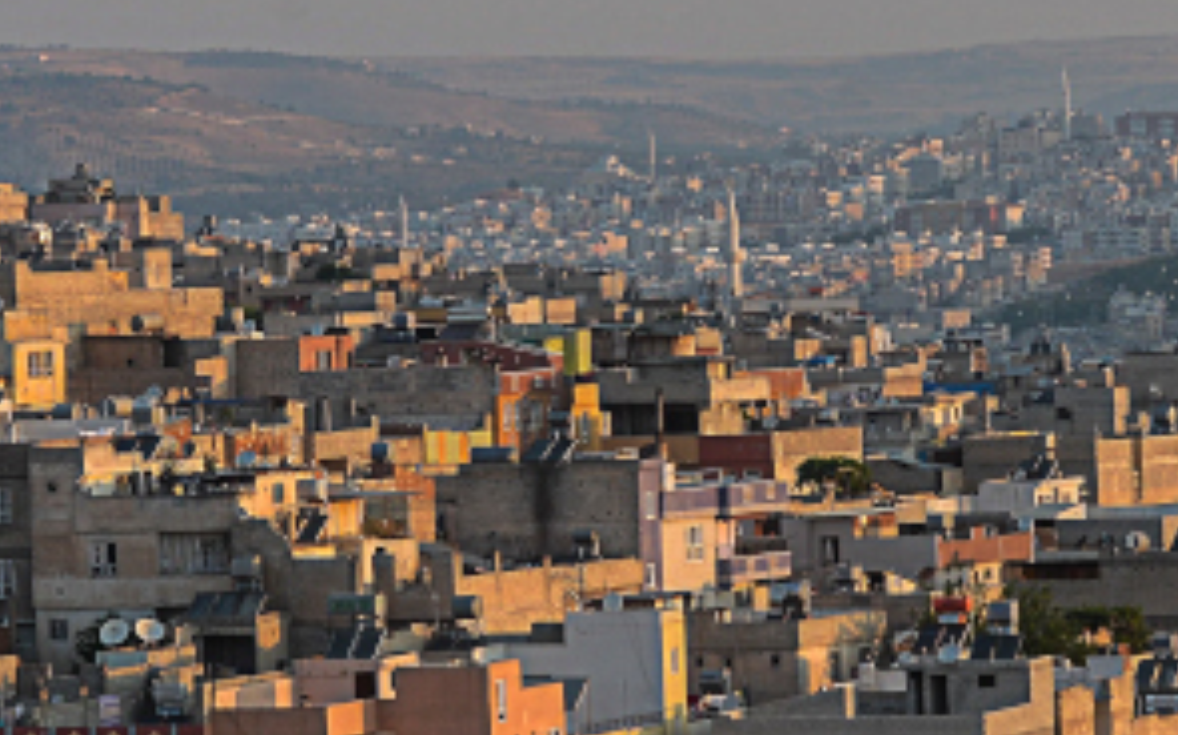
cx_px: 631
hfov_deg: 8.7
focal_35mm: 242
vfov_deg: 5.4
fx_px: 7765
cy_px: 256
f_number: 8
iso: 160
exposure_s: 1/250
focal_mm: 70
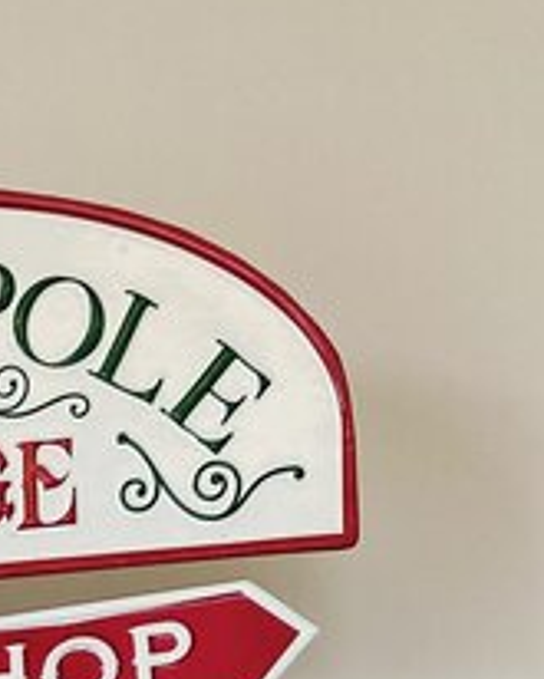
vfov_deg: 12.6
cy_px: 1576
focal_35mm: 123
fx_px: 2474
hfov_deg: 11.1
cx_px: -640
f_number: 1.8
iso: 80
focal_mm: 4.25
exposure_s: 1/100
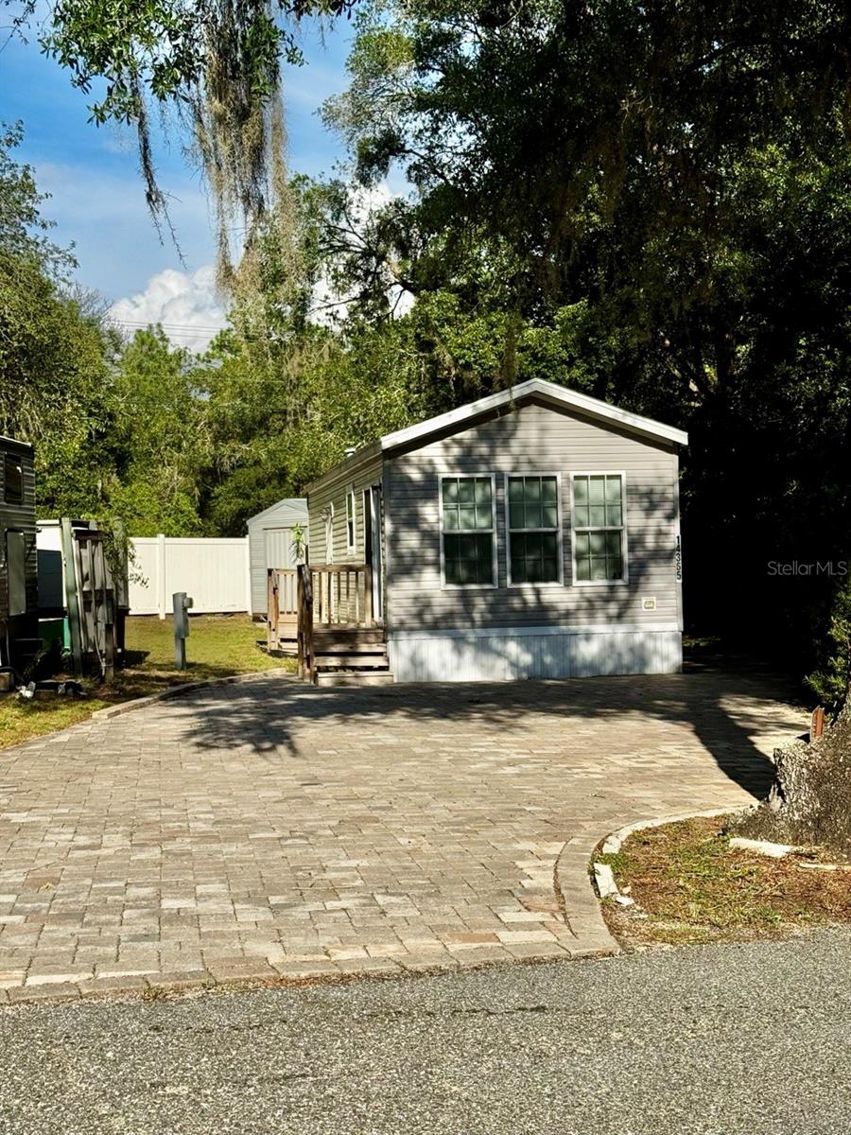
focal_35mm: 48
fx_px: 1573
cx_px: 426
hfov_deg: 30.3
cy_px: 568
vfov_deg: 39.7
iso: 64
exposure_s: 1/5848
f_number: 1.78
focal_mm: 6.76
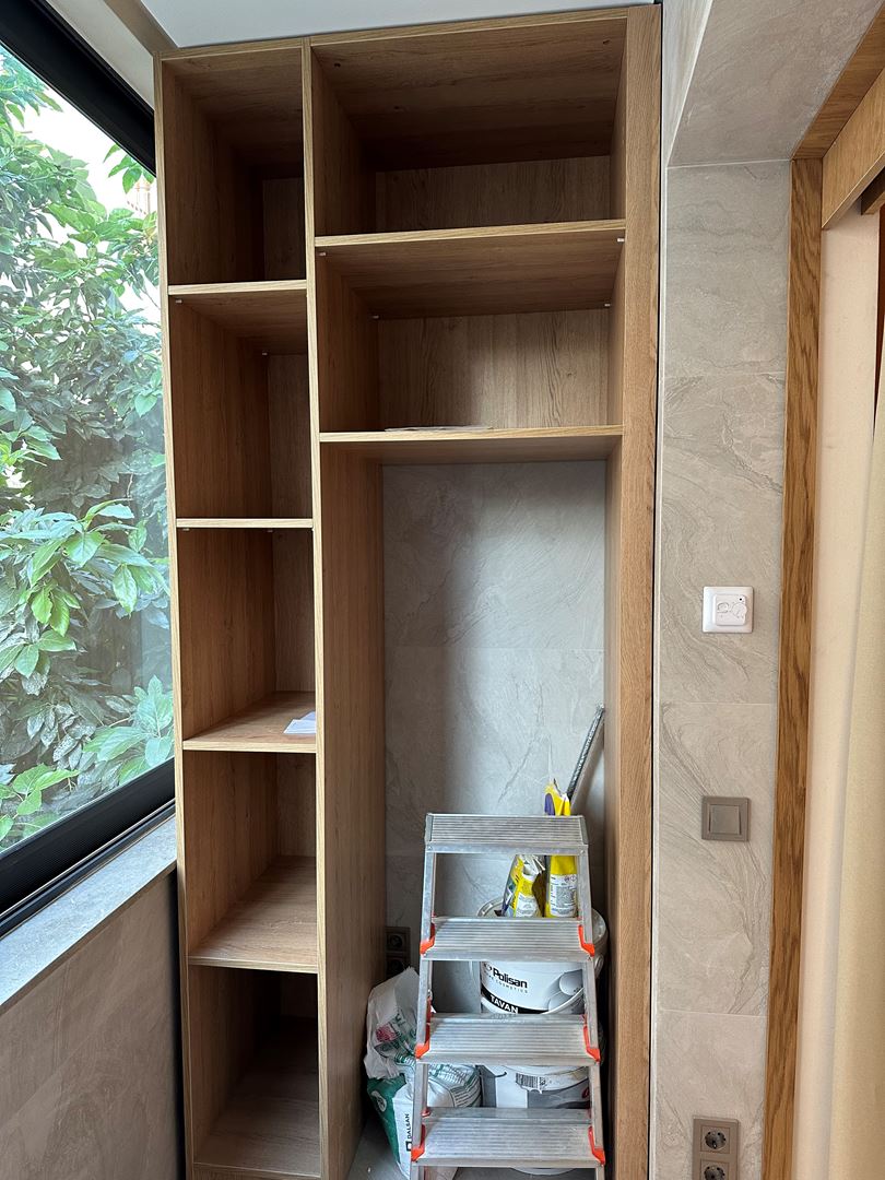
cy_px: 590
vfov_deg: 71.6
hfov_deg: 56.8
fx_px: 818
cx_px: 442
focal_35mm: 24
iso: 250
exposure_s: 1/66
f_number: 1.78
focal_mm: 6.86
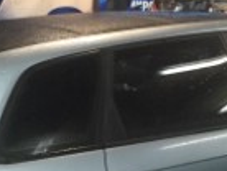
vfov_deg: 17.4
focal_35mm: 84
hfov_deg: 23.1
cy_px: 146
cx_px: 61
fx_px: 552
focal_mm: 4.15
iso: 250
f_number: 2.2
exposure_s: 1/33
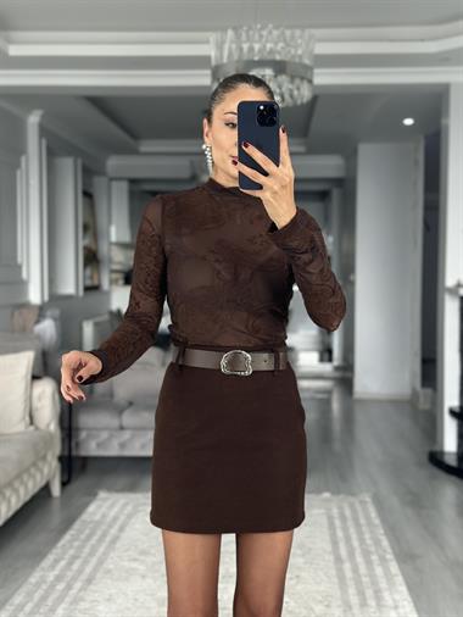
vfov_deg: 39.6
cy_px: 308
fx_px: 855
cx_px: 232
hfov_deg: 30.3
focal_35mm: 48
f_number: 1.78
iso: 125
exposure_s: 1/68
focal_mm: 6.86
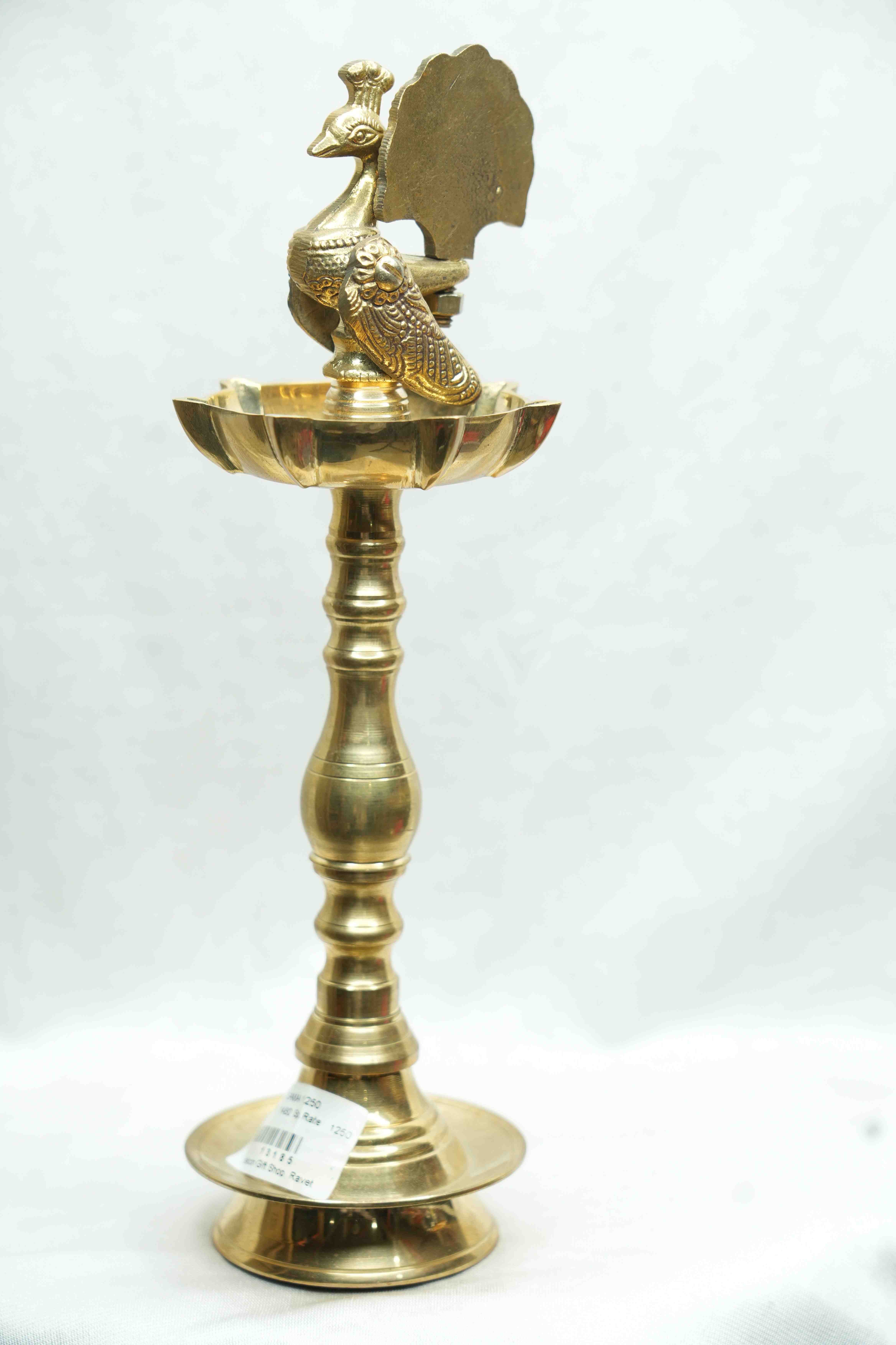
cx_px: 448
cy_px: 672
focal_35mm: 82
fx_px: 3061
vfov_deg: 24.8
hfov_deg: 16.7
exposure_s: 1/60
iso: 400
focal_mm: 82
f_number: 5.6
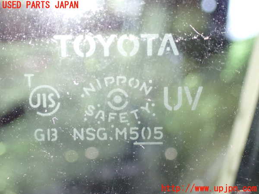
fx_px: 307
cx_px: 130
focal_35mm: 41
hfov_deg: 45.8
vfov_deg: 35.1
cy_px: 97
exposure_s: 1/40
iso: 1250
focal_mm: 7.31
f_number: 2.8
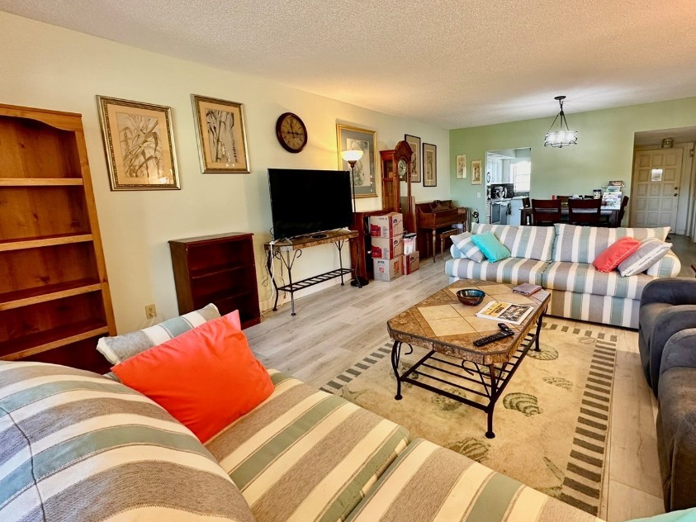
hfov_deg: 90.5
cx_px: 395
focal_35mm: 17
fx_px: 342
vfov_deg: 74.6
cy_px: 242
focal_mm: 2.22
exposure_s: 1/60
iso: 200
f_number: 2.2
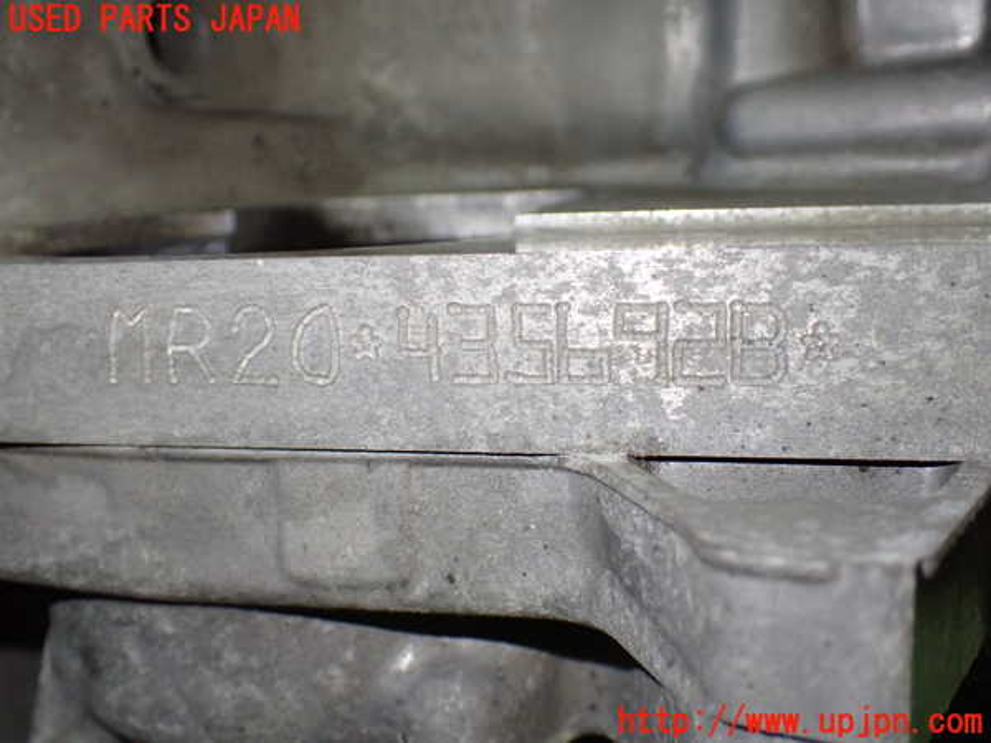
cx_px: 496
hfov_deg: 49.0
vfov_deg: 37.7
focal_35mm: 38
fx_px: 1088
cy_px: 372
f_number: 2.7
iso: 800
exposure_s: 1/125
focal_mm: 6.83
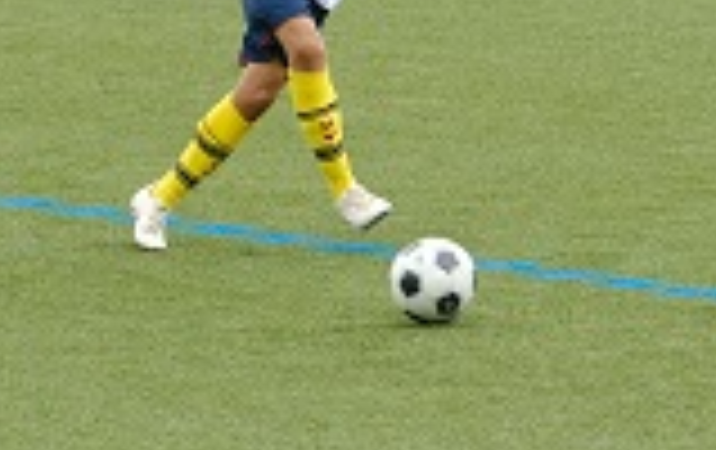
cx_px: 297
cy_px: 11
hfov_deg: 3.3
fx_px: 12374
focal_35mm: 633
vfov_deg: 2.1
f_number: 5.6
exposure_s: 1/500
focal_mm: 132
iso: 800
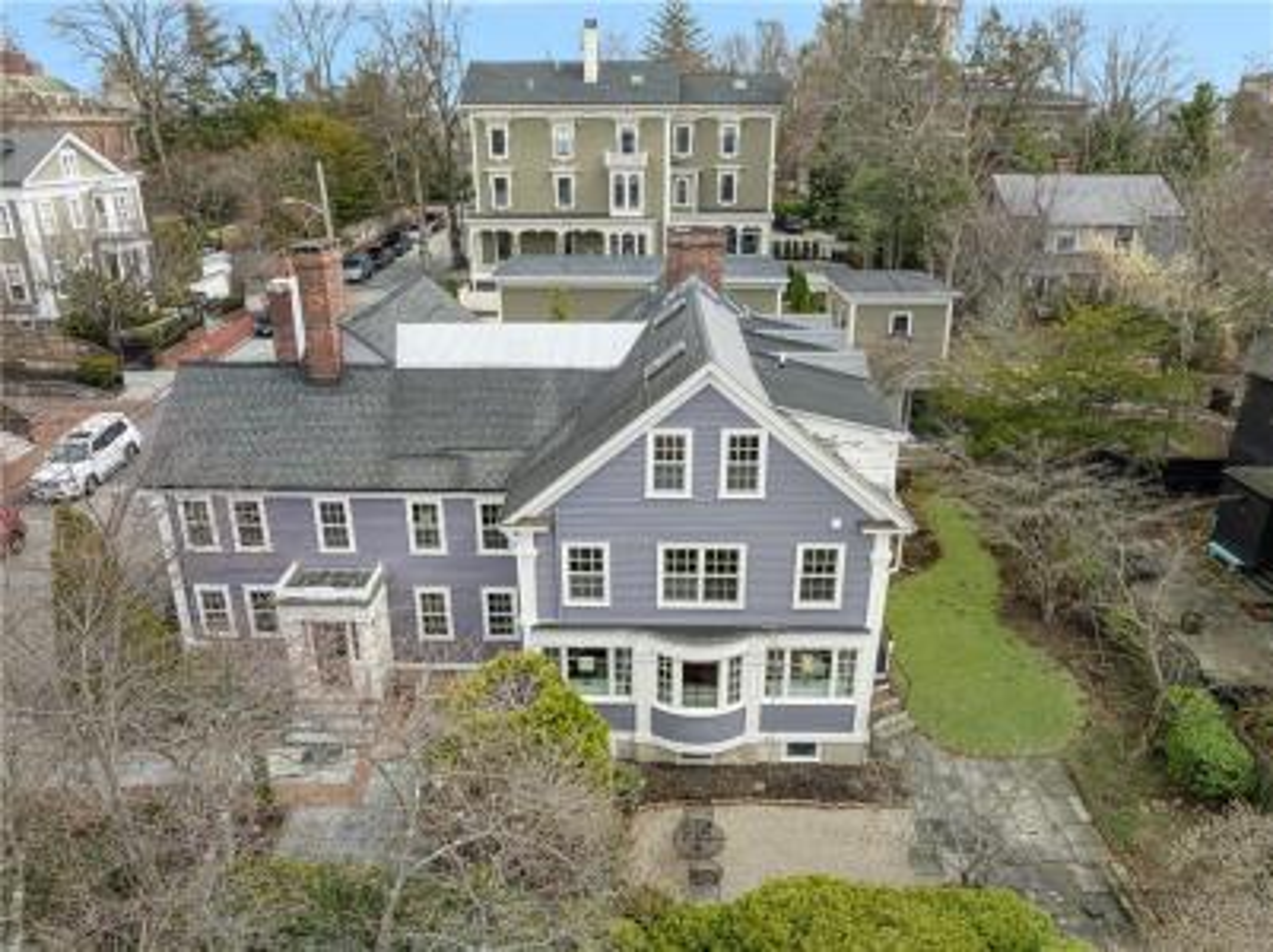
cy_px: 476
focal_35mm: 24
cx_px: 636
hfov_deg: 71.6
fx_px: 882
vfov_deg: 56.7
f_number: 5.6
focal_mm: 12.29
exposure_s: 1/120
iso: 100
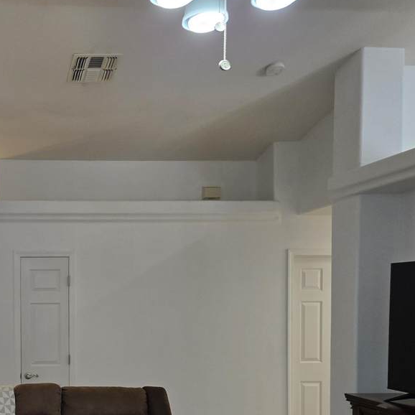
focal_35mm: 45
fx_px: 610
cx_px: 14
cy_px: 312
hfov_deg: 34.6
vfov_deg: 36.7
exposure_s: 1/120
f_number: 1.8
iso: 100
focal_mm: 5.4
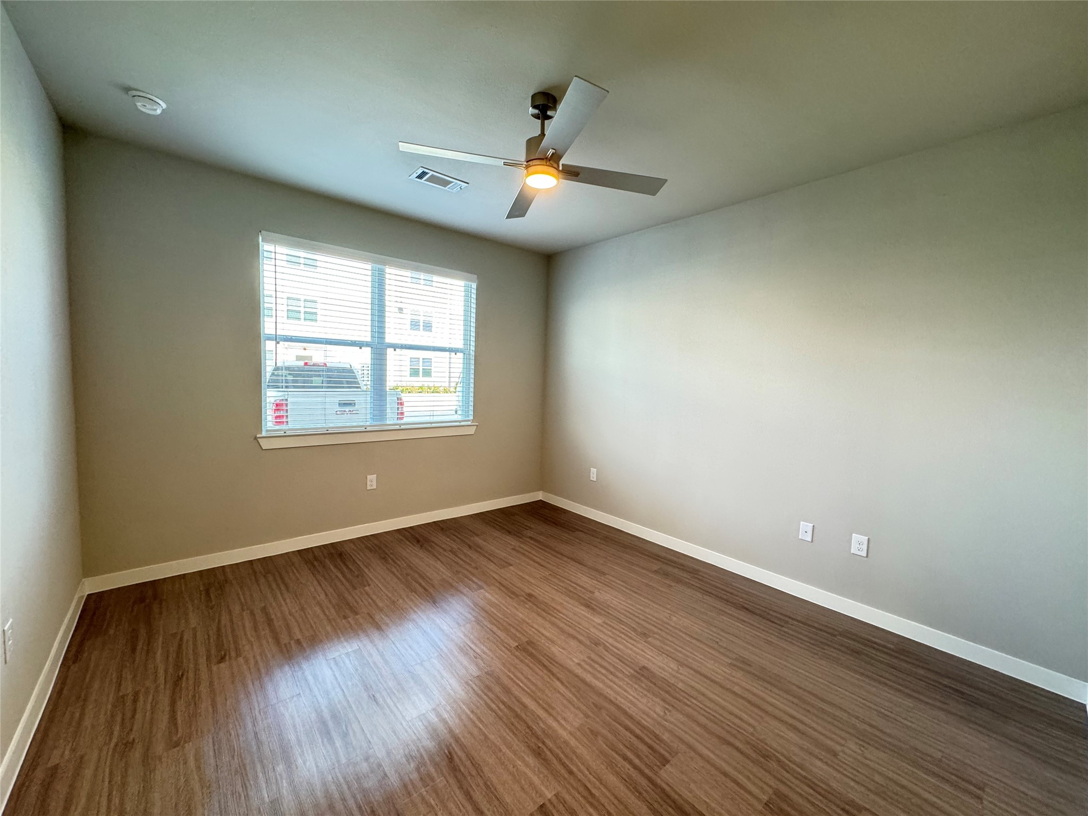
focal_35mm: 14
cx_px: 544
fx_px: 440
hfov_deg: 102.1
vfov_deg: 85.7
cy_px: 408
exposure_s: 1/60
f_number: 2.2
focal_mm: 2.22
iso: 250
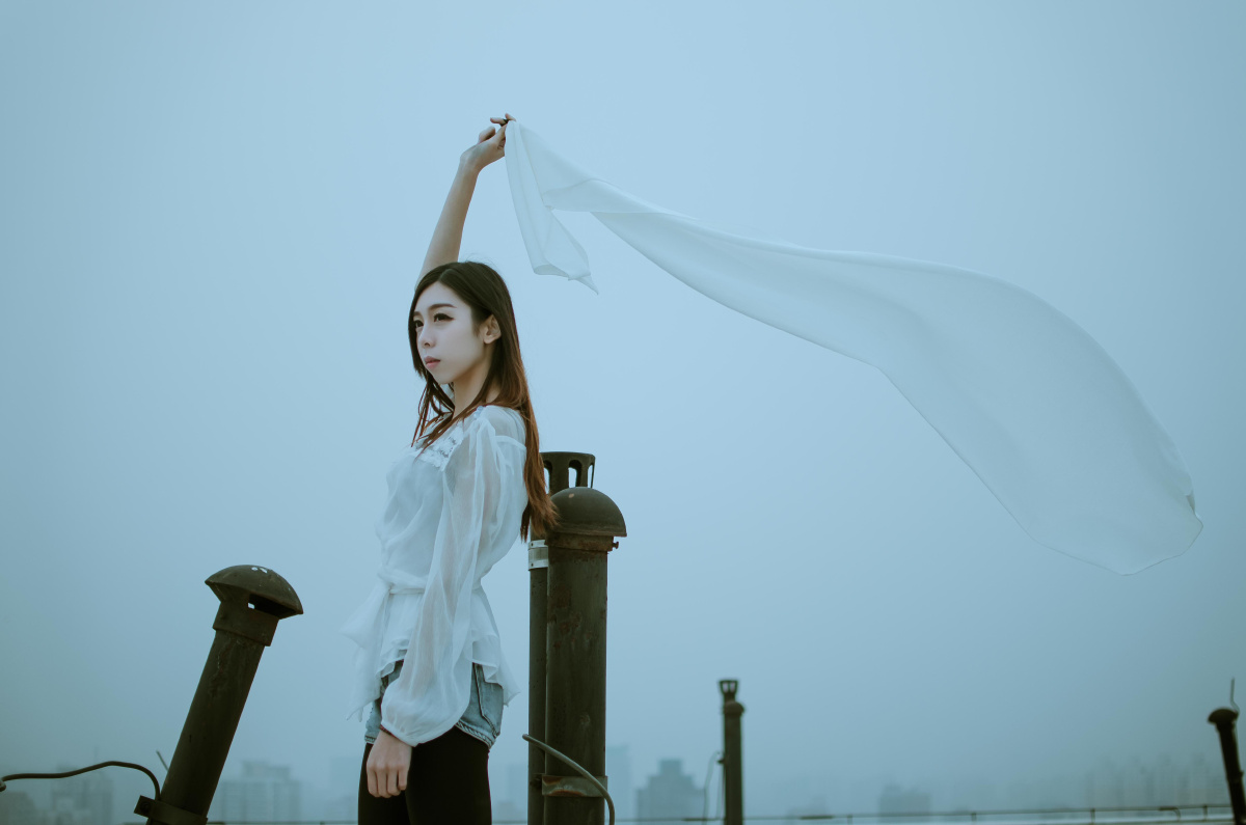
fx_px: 1813
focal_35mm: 52
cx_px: 623
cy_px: 412
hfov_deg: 37.9
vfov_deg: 25.6
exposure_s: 1/500
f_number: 1.8
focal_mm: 35
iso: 125
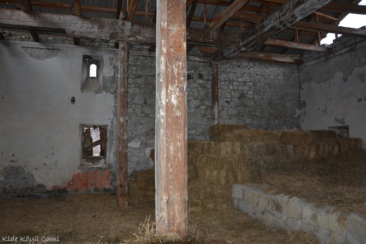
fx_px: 534
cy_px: 122
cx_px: 183
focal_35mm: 52
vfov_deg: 25.8
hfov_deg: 37.8
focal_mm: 35
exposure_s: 1/30
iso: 200
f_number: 5.6
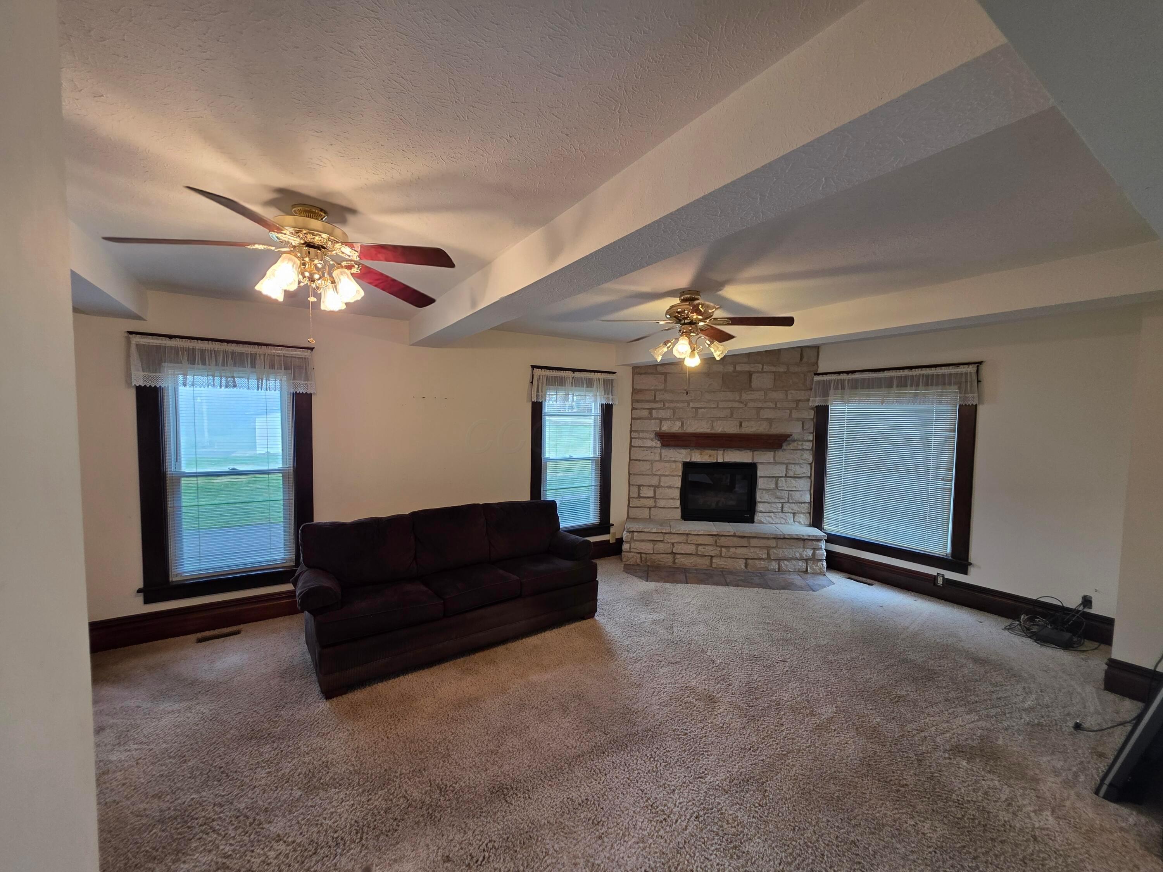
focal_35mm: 13
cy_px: 436
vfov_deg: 89.9
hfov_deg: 106.2
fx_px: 437
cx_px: 582
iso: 125
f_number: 1.9
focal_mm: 2.2
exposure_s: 1/120
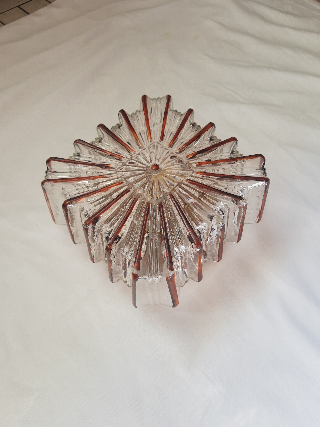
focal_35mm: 26
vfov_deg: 67.3
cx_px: 160
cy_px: 214
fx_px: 320
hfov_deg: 53.1
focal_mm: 3.95
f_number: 1.8
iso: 54
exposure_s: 1/100
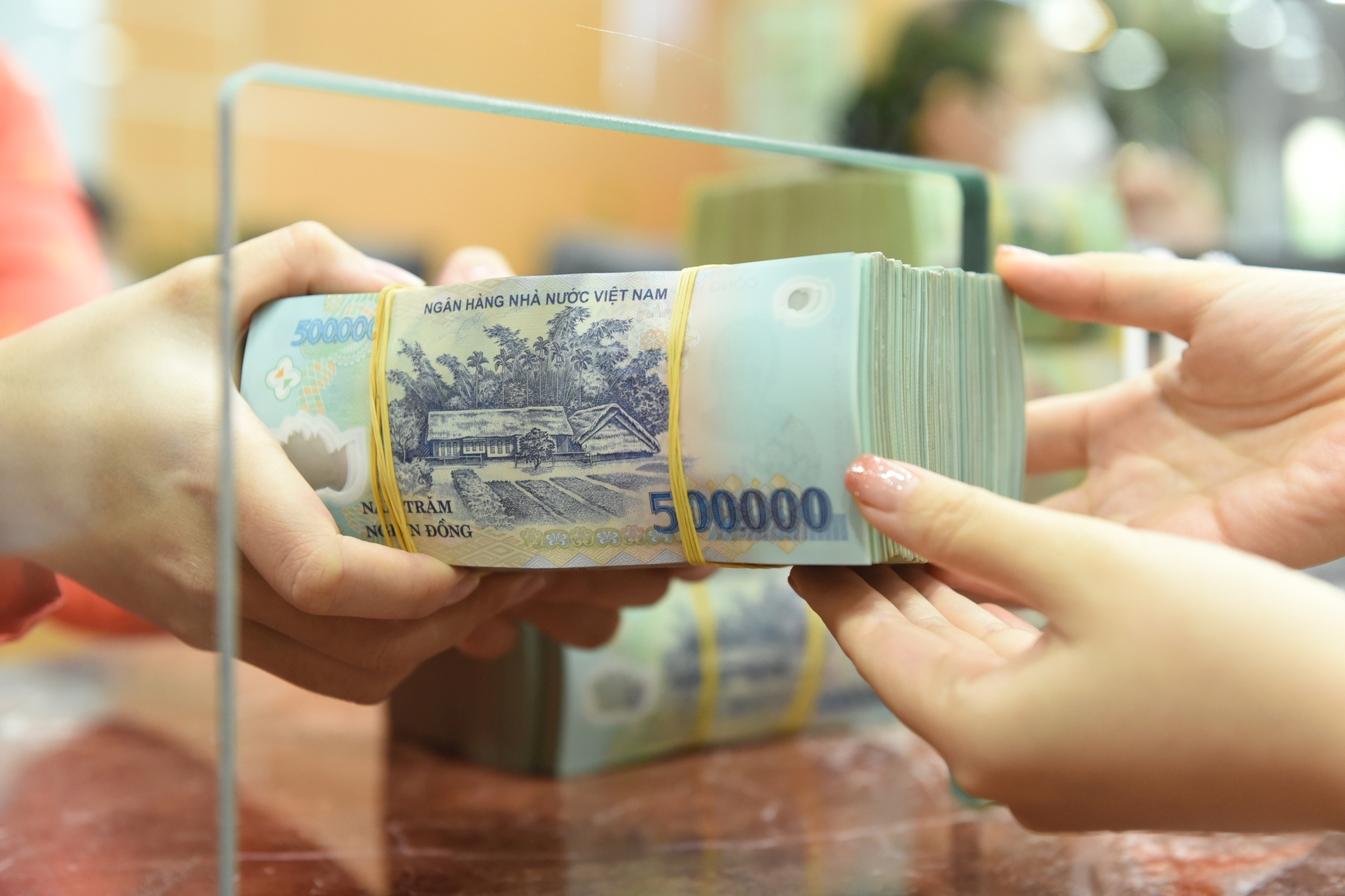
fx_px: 2092
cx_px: 672
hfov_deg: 35.6
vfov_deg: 24.2
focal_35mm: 56
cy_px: 448
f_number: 4
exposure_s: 1/200
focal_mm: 56
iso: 2500
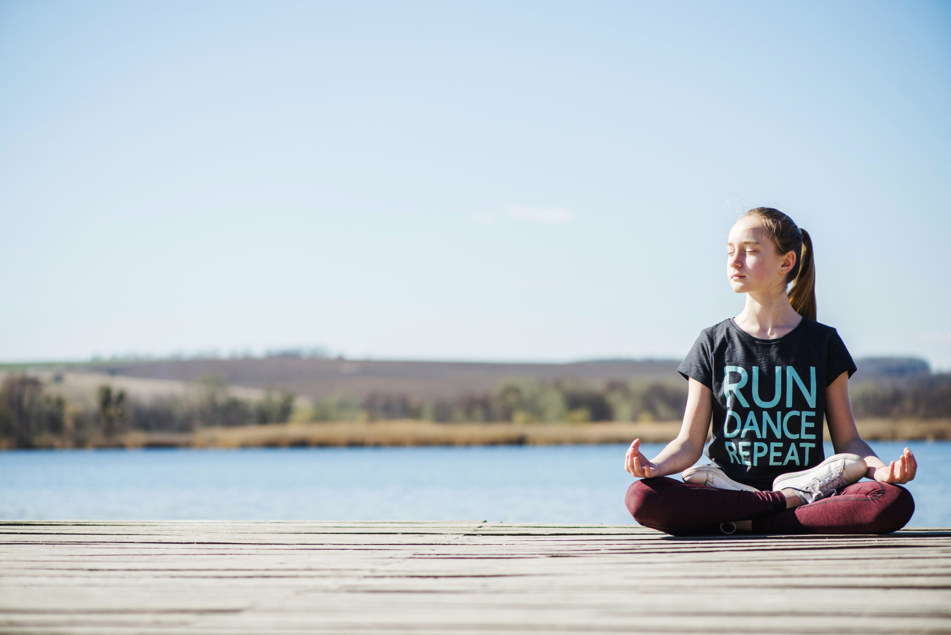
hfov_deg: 19.4
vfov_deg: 13.1
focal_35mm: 105
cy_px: 318
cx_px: 476
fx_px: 2775
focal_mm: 105
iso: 100
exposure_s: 1/800
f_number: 4
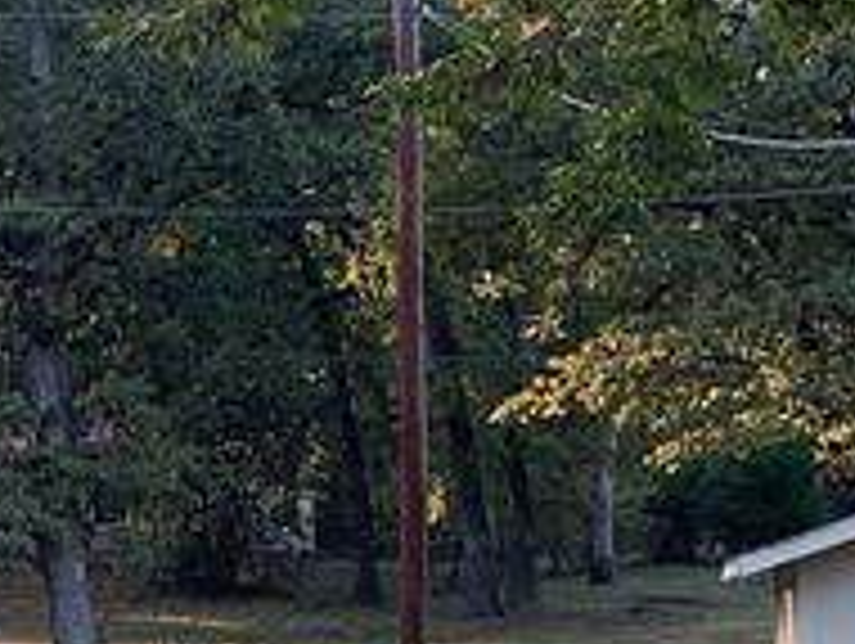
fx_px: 3858
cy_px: 610
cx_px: -432
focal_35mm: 156
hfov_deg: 12.1
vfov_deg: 9.5
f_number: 1.8
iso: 25
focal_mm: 4.25
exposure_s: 1/168
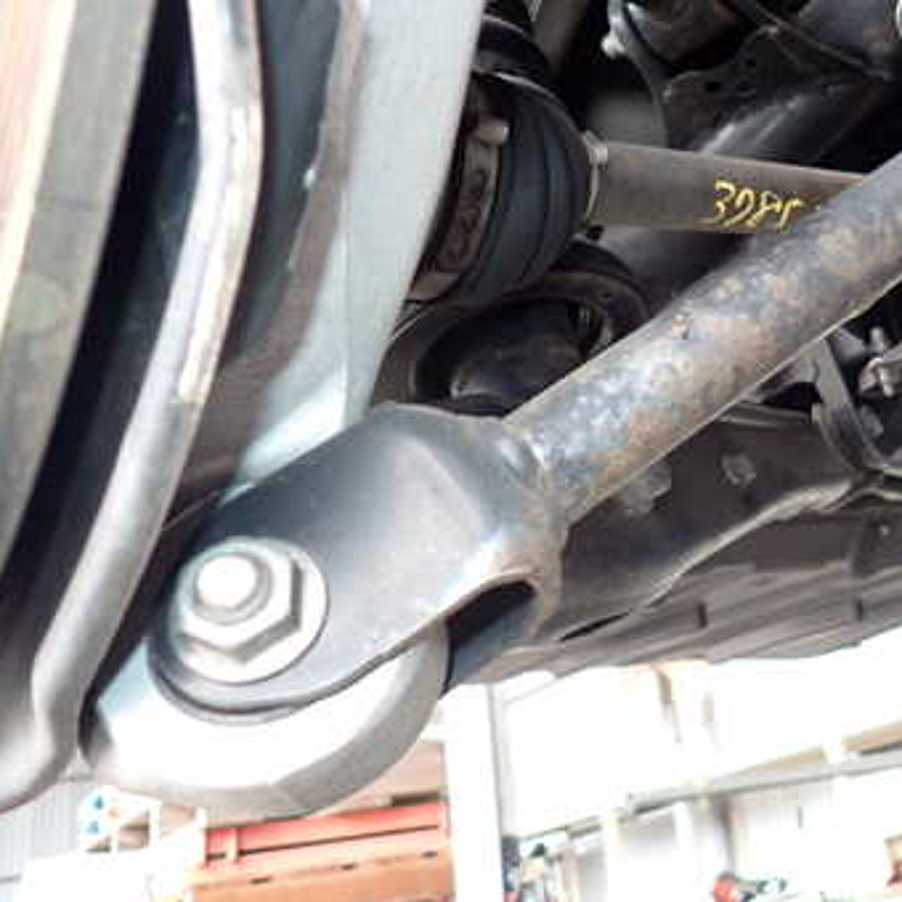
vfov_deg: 42.4
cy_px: 321
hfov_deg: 40.1
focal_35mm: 39
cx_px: 788
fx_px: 1150
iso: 320
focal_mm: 4.5
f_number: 2
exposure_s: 1/125
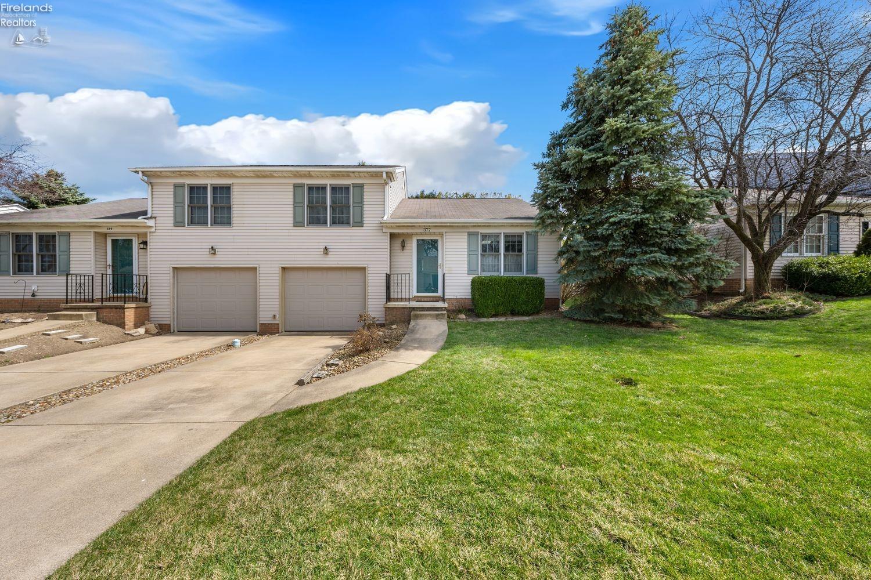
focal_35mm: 12
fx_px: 290
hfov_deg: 112.6
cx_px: 436
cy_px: 290
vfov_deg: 90.0
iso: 100
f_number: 8
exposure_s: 1/200
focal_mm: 12
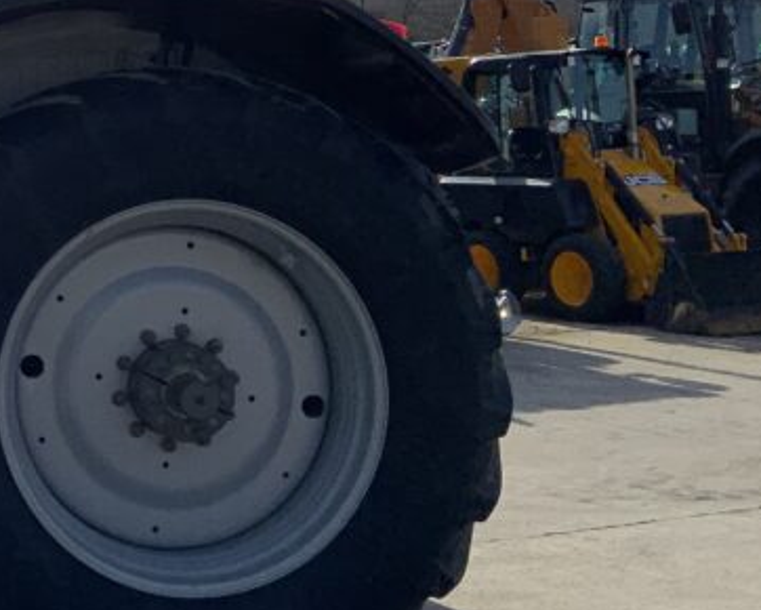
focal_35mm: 80
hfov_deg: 21.6
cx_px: -217
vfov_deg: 18.9
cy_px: 84
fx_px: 1803
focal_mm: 3
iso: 20
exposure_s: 1/5814
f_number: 1.8
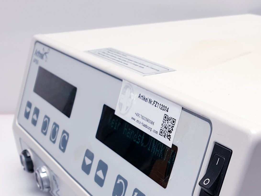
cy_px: 192
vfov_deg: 23.1
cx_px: 264
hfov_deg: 29.5
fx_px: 460
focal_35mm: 61
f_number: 2.4
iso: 64
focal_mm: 4.3
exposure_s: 1/50
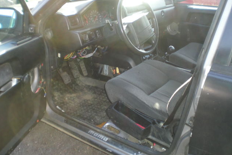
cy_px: 73
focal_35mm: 40
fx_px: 258
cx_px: 115
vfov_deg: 33.4
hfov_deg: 48.4
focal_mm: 6.3
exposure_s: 1/71
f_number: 3.1
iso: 100
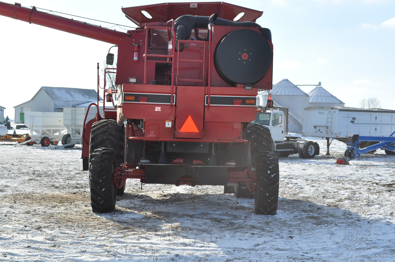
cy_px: 131
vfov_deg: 18.1
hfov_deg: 27.0
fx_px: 822
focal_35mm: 75
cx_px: 198
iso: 200
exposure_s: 1/400
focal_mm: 50
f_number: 10
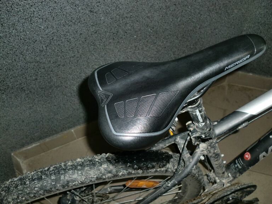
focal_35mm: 35
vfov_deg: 40.7
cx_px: 136
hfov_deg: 52.6
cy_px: 102
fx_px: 275
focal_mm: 6.3
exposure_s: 1/40
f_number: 3.1
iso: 64
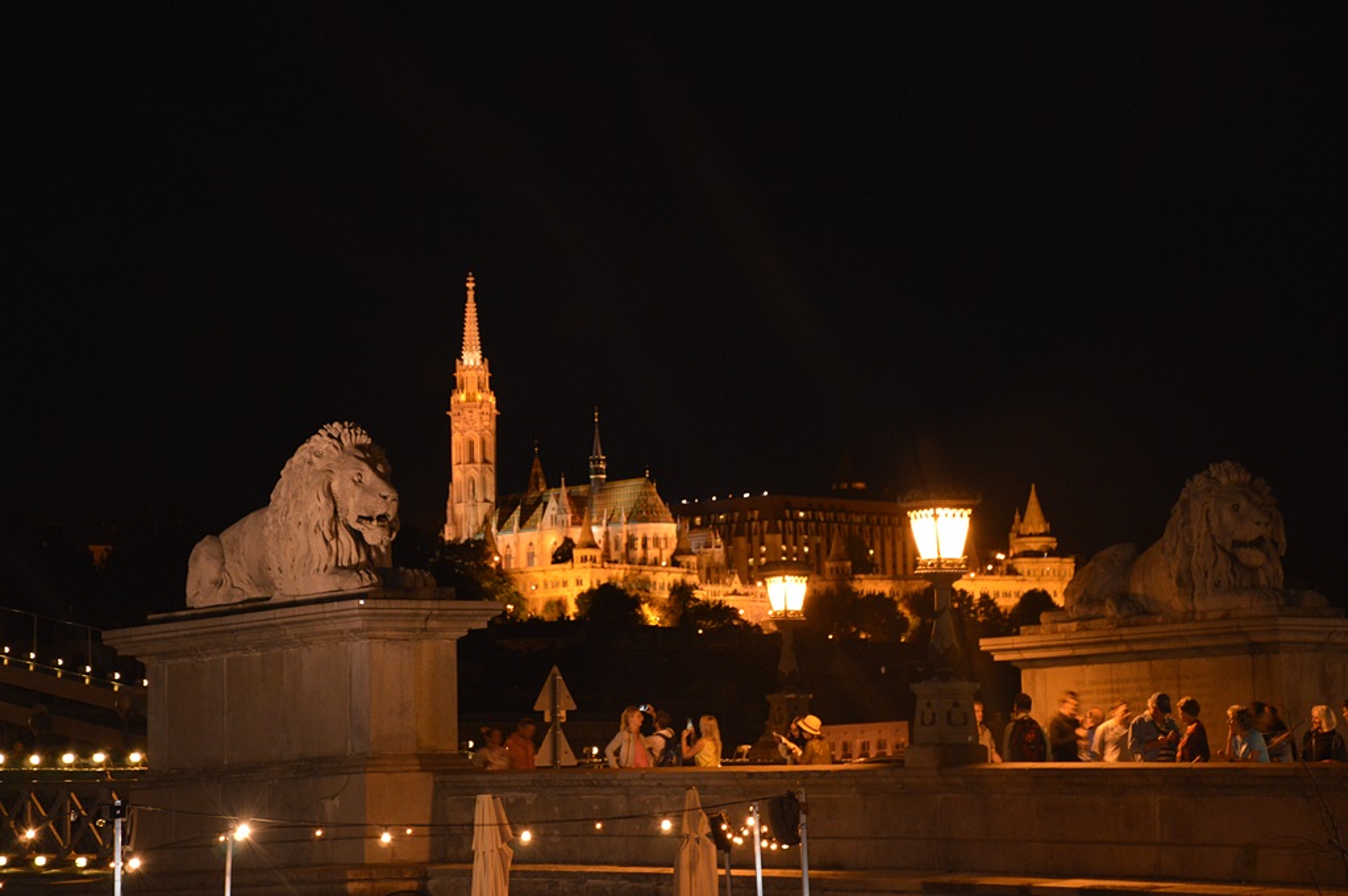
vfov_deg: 11.4
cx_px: 674
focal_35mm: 120
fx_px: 4490
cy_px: 448
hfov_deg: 17.1
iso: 800
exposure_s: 1/10
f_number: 5.3
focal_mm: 80
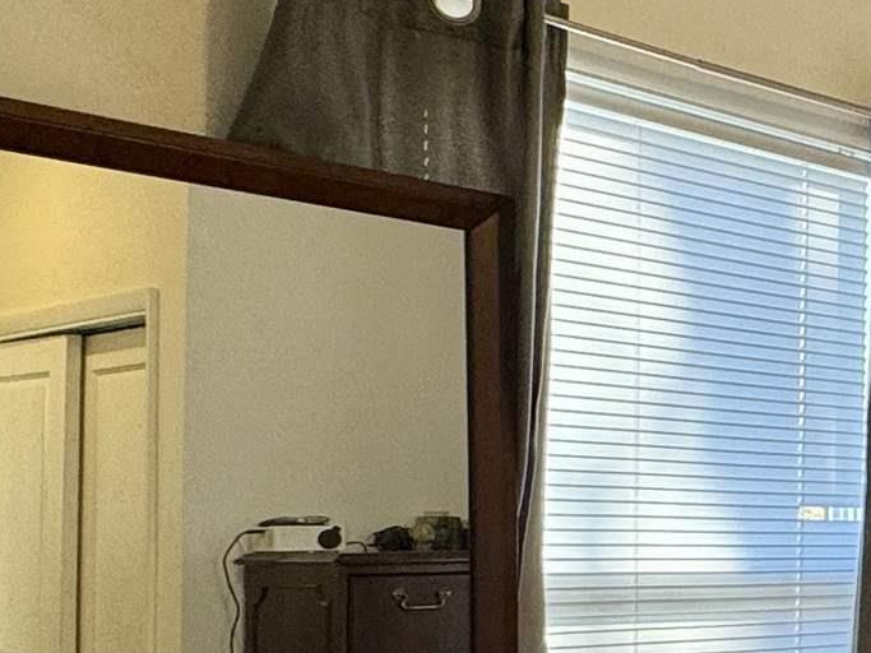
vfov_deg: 22.7
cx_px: 1479
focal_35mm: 63
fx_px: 1585
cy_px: 594
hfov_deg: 22.0
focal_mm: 2.22
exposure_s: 1/120
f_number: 2.2
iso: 100
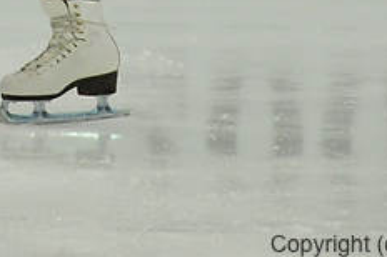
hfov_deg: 2.0
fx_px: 11100
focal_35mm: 1034
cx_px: 10
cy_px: -164
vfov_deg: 1.3
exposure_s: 1/1250
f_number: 5.6
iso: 3200
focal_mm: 200
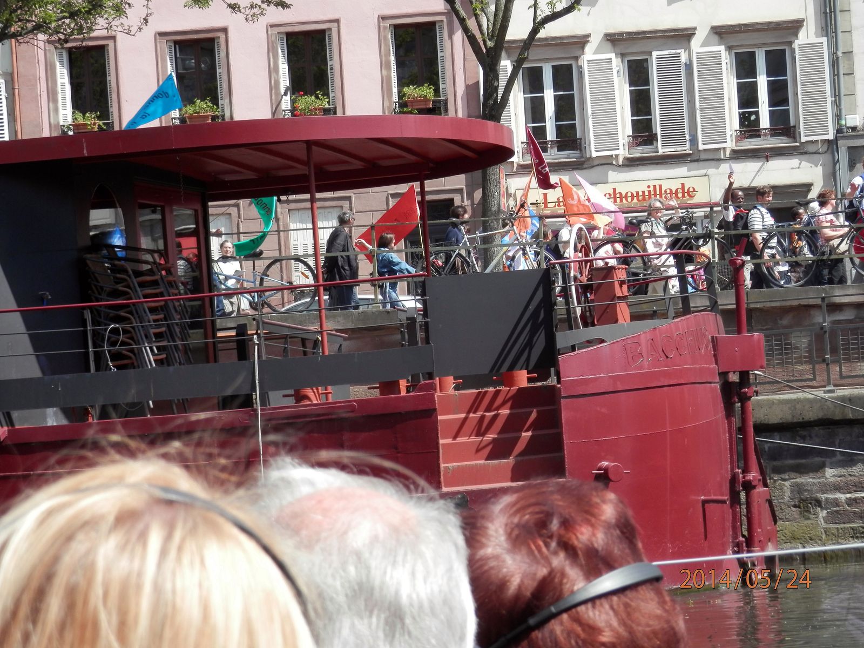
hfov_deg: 17.0
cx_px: 432
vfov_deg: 12.8
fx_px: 2895
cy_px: 324
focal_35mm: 116
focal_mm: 20.9
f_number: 5.2
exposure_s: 1/250
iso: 80
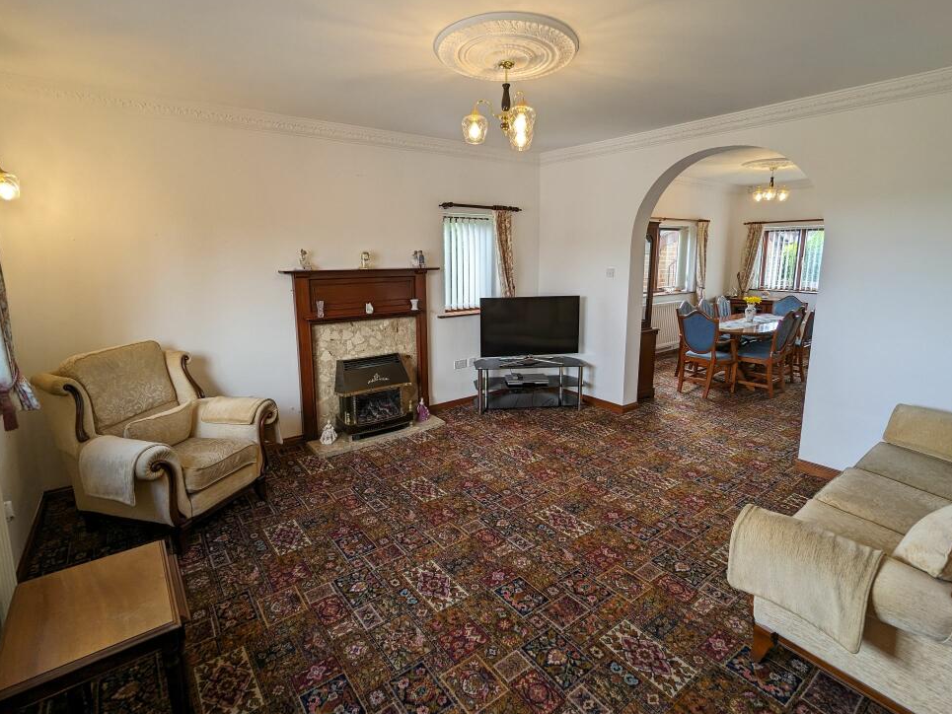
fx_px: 468
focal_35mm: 17
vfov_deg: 74.7
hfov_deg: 91.0
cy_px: 337
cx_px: 485
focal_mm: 2.35
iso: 51
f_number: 2.2
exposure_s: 1/67.7
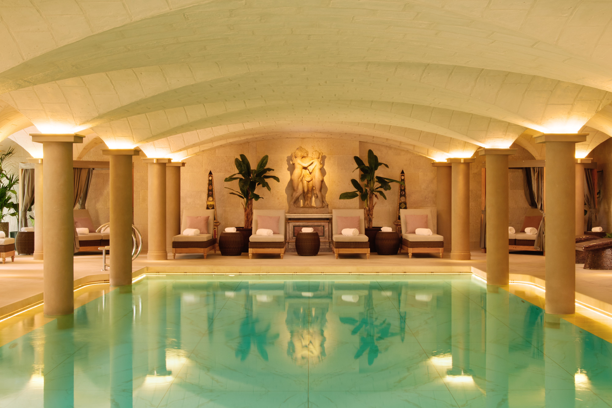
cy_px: 201
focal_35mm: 58
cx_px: 309
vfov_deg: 23.4
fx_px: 986
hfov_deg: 34.5
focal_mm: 28
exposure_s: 2
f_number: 16
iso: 160
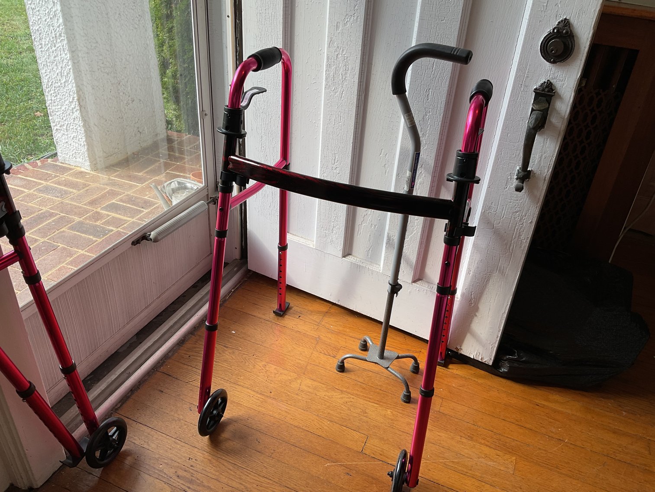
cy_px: 246
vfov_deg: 48.2
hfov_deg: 61.7
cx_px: 328
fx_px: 549
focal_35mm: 29
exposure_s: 1/153
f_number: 1.8
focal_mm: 3
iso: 16
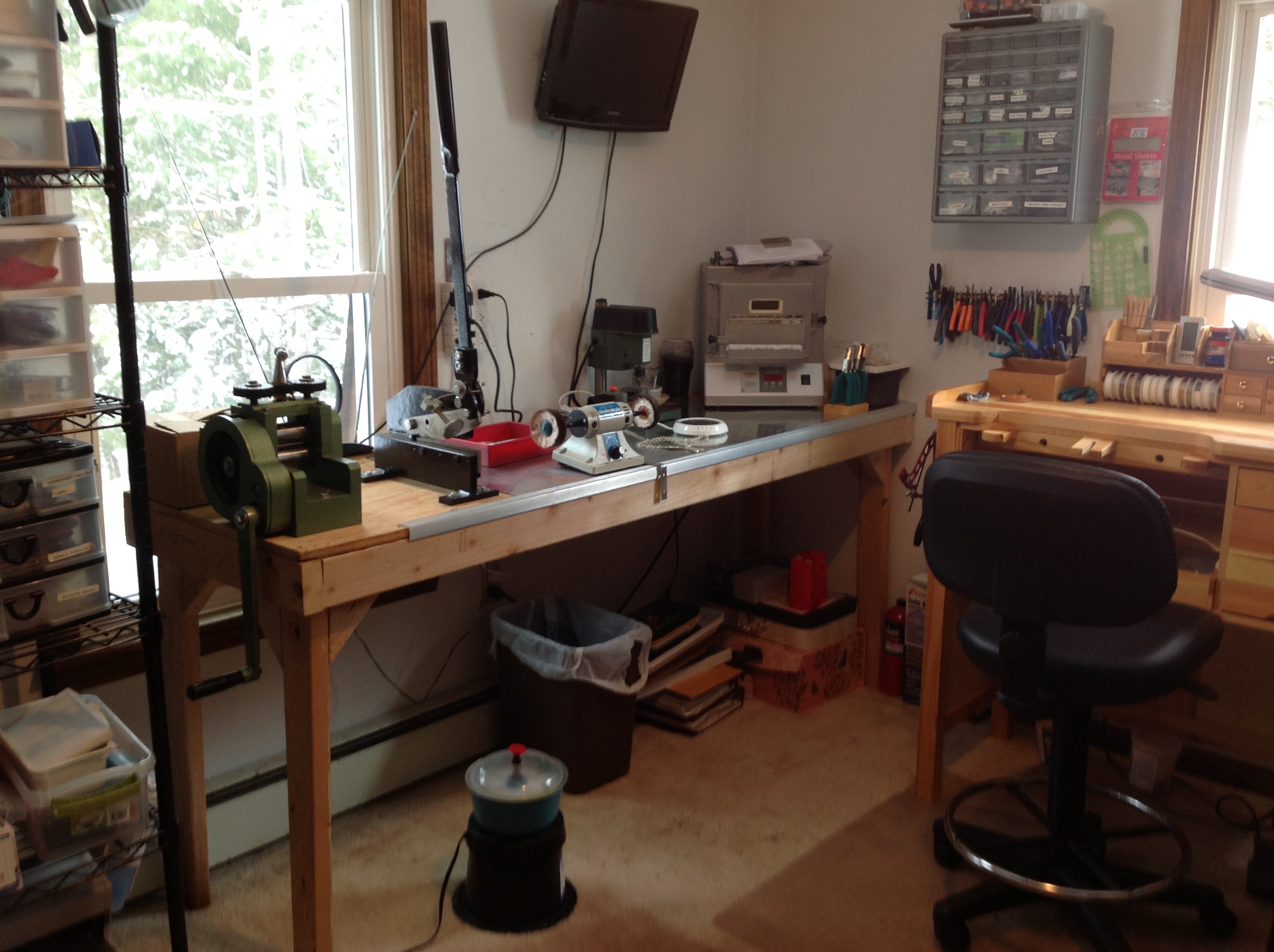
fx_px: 1286
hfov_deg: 52.7
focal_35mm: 35
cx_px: 637
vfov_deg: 40.6
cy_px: 476
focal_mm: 4.28
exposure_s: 1/17
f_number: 2.4
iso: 64
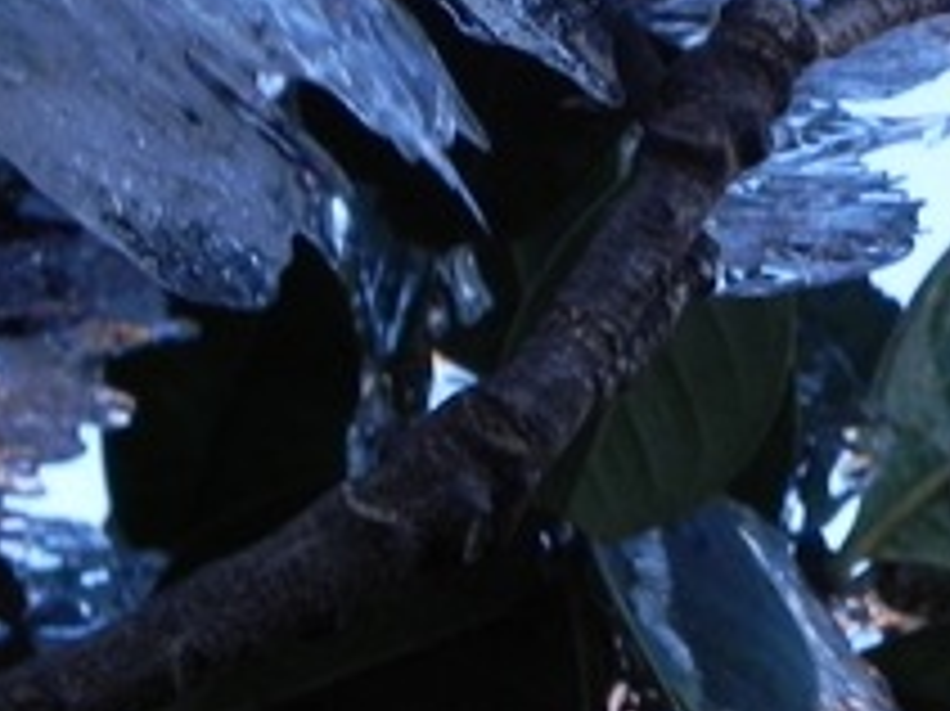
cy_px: 47
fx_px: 6830
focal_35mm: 249
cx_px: 756
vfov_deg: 6.0
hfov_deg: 7.9
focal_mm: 13.4
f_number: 5
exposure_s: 1/191
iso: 160
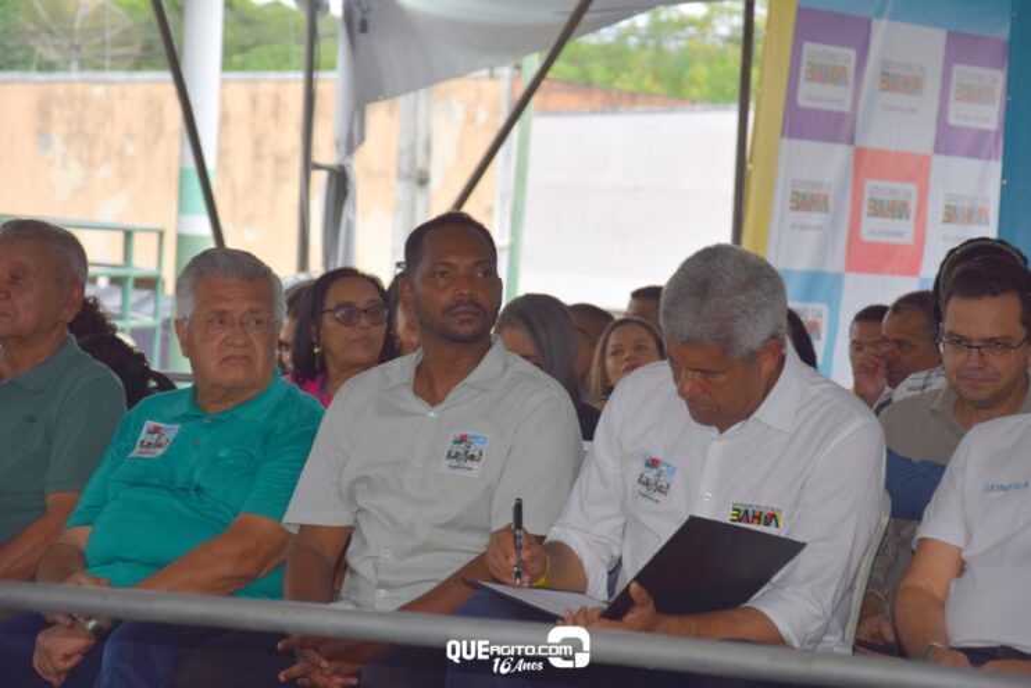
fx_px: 3867
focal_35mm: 135
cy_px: 344
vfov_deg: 10.2
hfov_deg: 15.2
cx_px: 516
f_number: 5.6
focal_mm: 90
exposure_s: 1/125
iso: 125
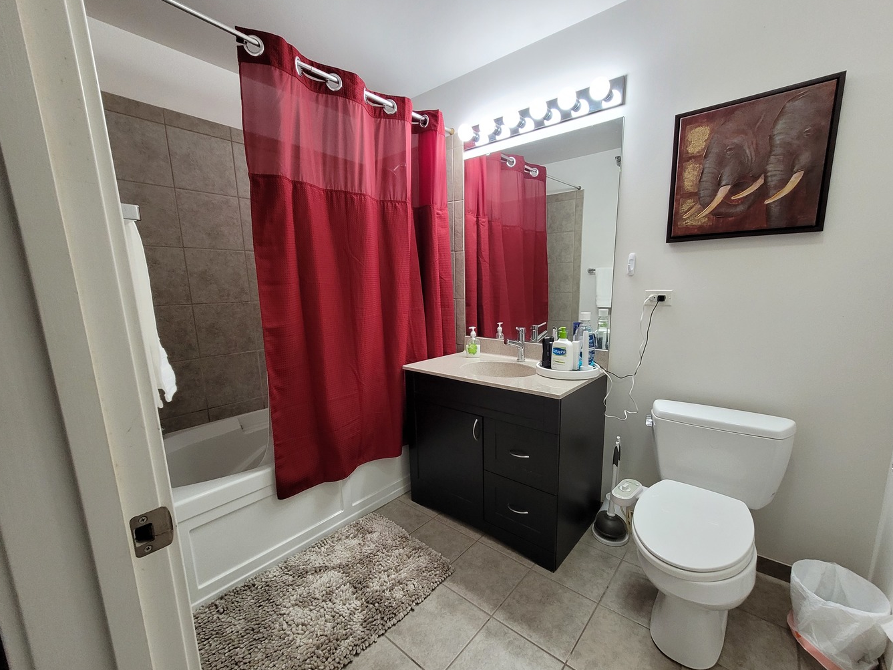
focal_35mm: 14
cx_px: 473
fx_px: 361
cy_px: 351
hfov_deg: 101.9
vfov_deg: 85.6
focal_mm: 1.74
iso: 250
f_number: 2.2
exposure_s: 1/60
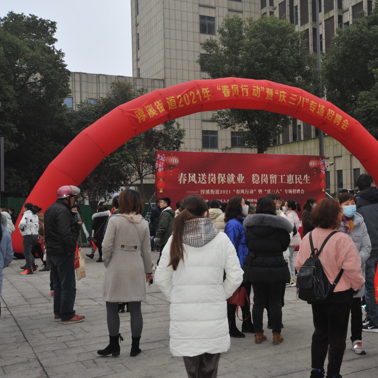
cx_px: 261
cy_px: 188
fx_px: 556
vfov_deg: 37.6
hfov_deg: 37.0
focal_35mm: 45
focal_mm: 35
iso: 800
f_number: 11
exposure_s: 1/250
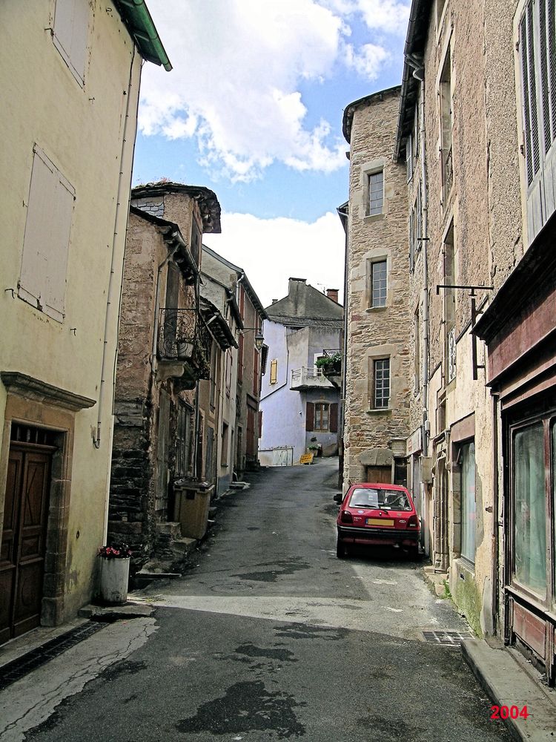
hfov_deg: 49.7
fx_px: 600
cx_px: 278
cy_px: 371
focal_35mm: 28
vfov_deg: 63.4
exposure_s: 1/213
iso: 50
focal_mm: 5.8
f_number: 5.6
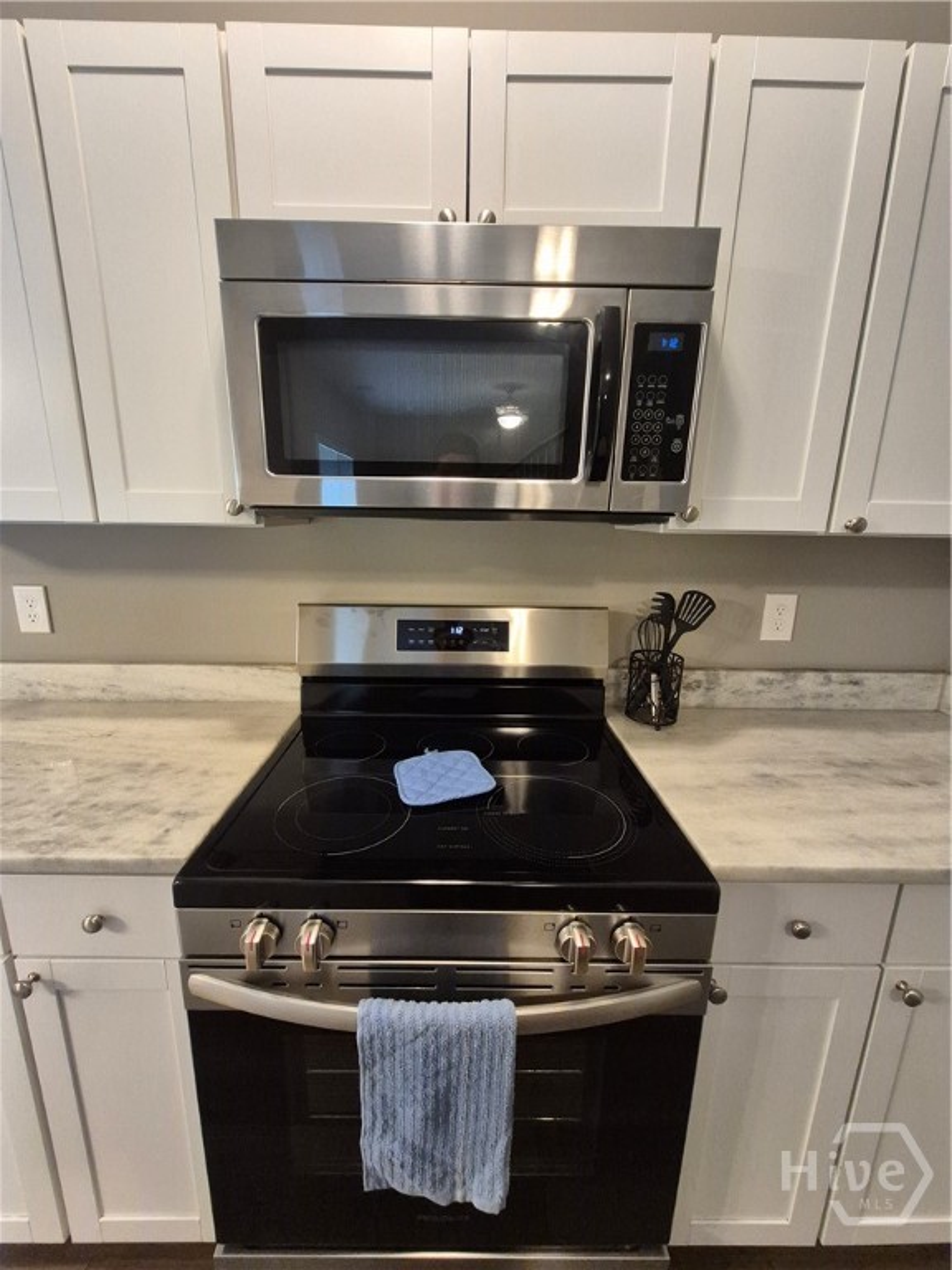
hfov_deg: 89.9
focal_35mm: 13
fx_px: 477
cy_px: 635
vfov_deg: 106.2
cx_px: 476
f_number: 2.2
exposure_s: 1/60
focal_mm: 1.74
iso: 400
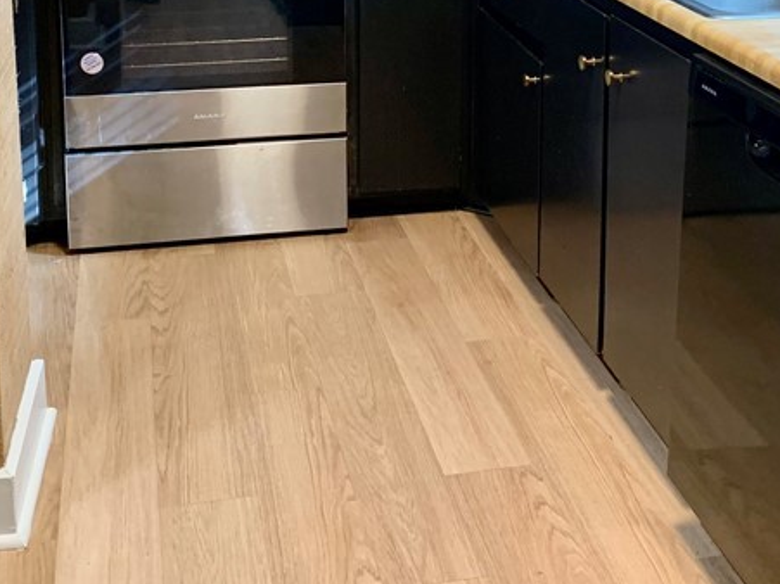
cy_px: 3
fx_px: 1329
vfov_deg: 23.8
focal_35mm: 59
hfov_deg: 32.7
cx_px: 436
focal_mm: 4.25
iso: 200
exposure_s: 1/60
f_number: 1.8
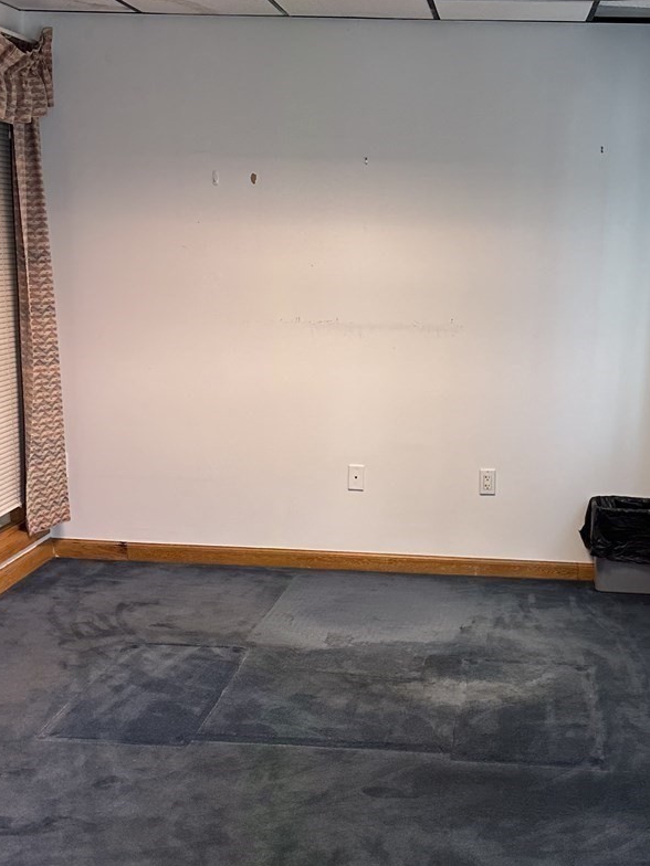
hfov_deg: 30.7
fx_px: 1177
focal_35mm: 47
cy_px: 524
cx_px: 432
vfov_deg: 40.2
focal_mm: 6.86
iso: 125
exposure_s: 1/60
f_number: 1.78
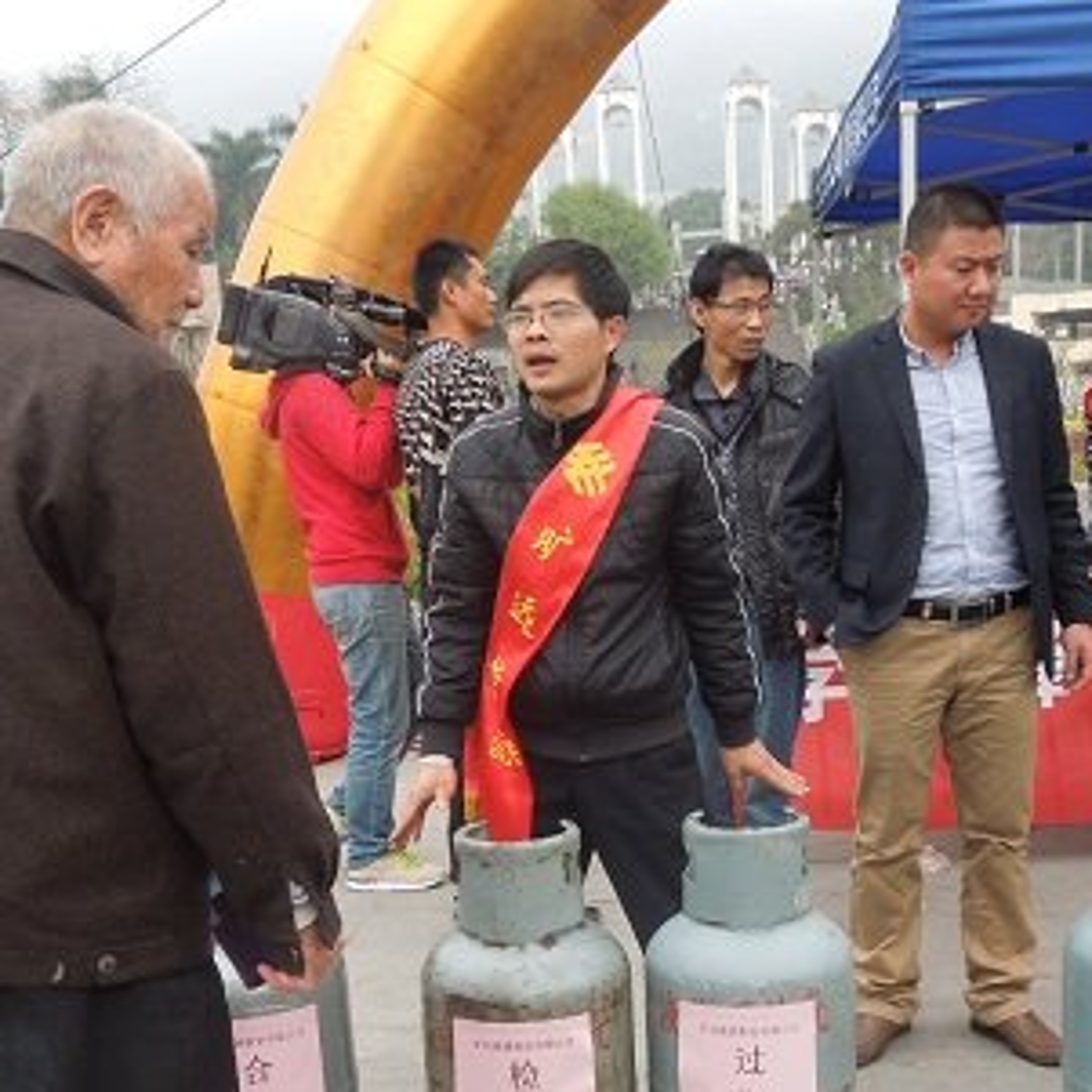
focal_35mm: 44
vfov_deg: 37.9
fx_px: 1570
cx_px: 653
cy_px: 722
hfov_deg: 38.2
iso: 100
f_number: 3.3
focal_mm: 4.5
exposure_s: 1/250
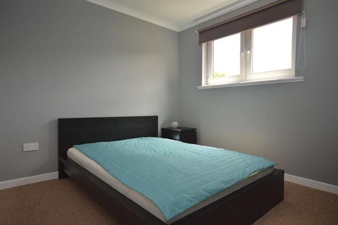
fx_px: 197
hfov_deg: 81.2
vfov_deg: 59.4
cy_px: 112
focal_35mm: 21
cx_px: 169
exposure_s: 1/200
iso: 450
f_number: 4.8
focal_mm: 14
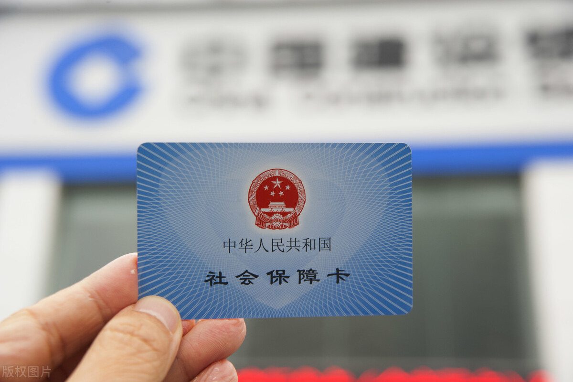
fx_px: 1193
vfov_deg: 18.2
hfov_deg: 27.0
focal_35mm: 75
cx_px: 286
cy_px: 191
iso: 500
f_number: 7.1
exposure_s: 1/60
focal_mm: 75
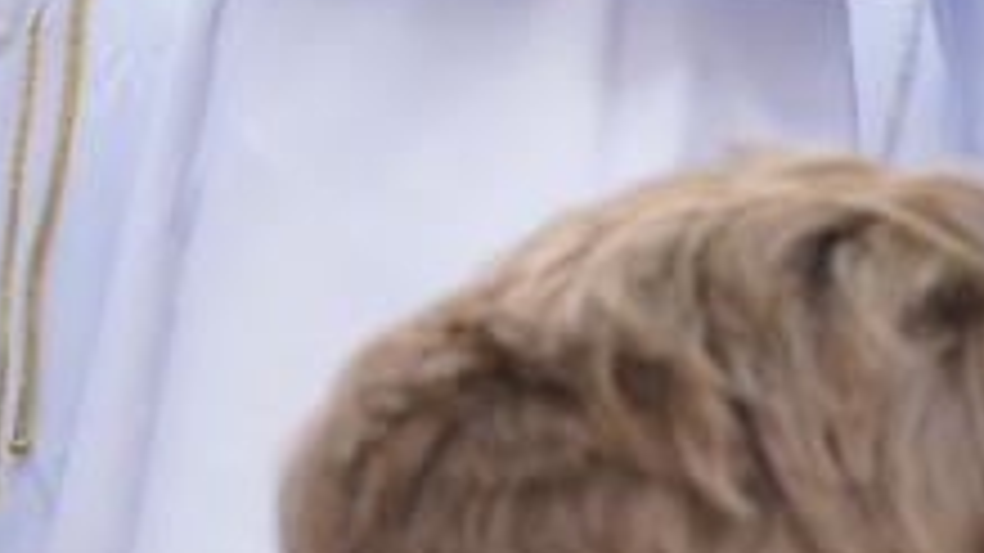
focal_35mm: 218
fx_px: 5686
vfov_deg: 5.5
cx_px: -395
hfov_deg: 9.7
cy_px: -416
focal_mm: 35
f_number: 5.6
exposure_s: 1/100
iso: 160
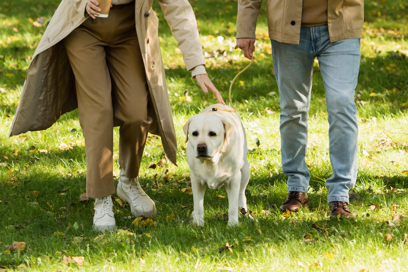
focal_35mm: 283
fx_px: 3208
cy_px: -31
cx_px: 202
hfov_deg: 7.3
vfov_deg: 4.8
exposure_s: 1/160
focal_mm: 120
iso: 160
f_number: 4
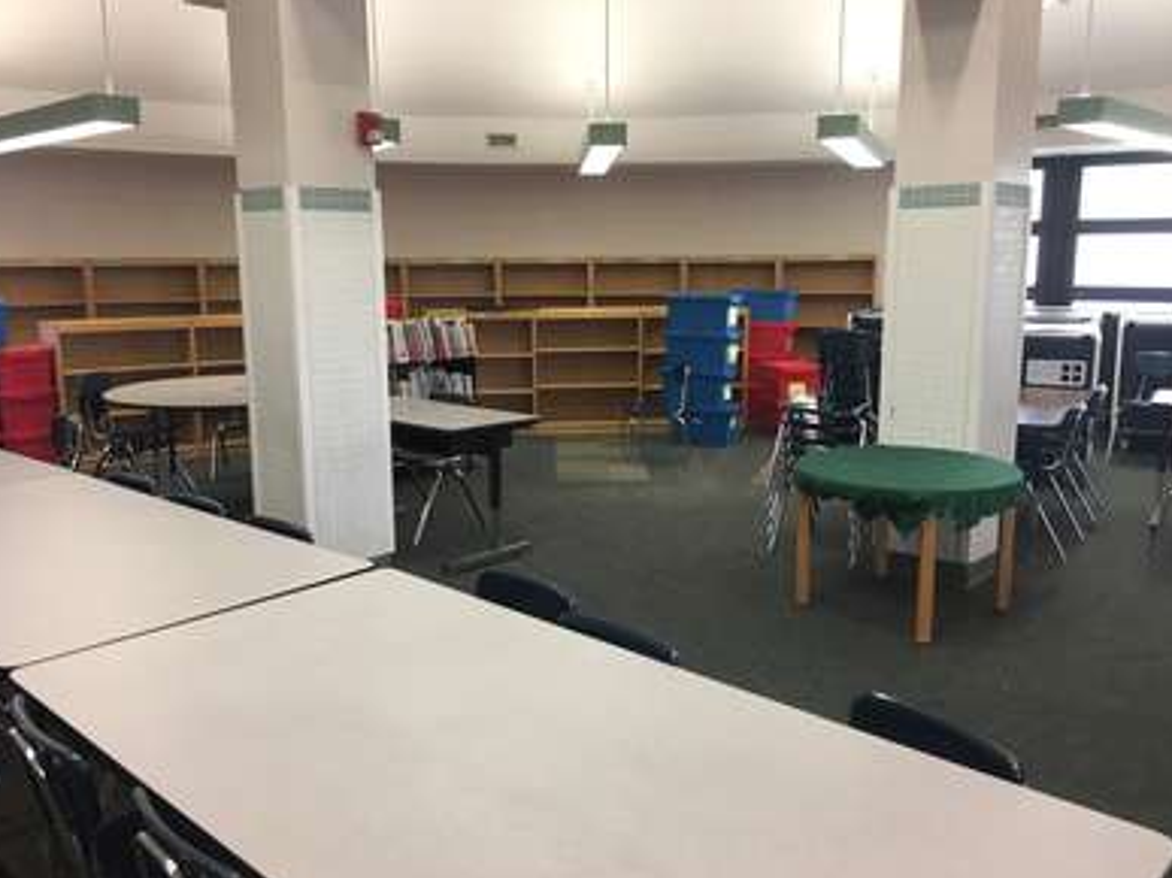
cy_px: 442
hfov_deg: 60.0
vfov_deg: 46.8
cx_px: 581
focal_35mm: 30
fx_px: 1015
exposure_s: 1/15
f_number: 2.2
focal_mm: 4.15
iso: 50
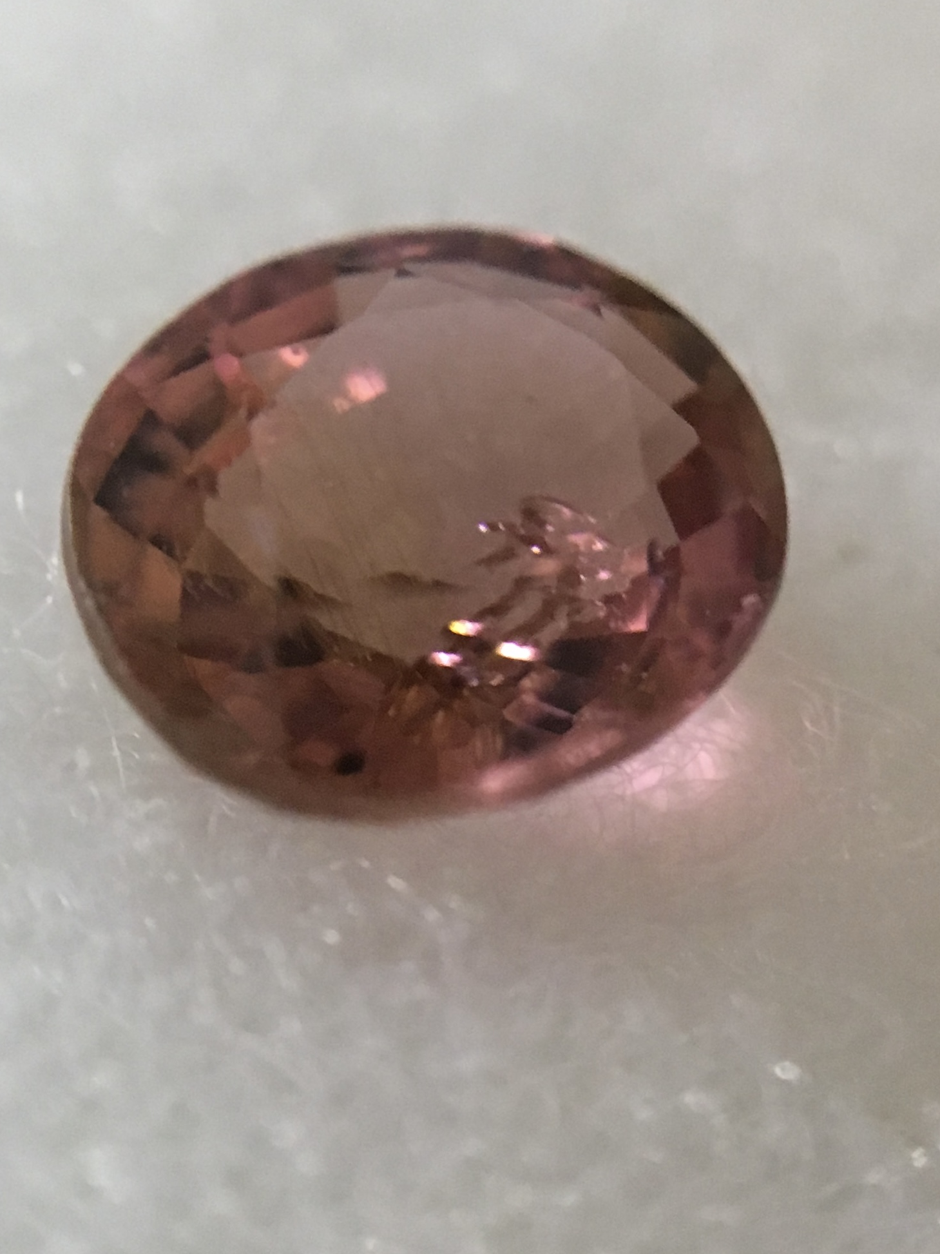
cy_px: 523
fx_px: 1557
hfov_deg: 33.6
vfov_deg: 43.7
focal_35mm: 43
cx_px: 417
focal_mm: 4.15
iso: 200
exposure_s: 1/33
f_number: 2.2
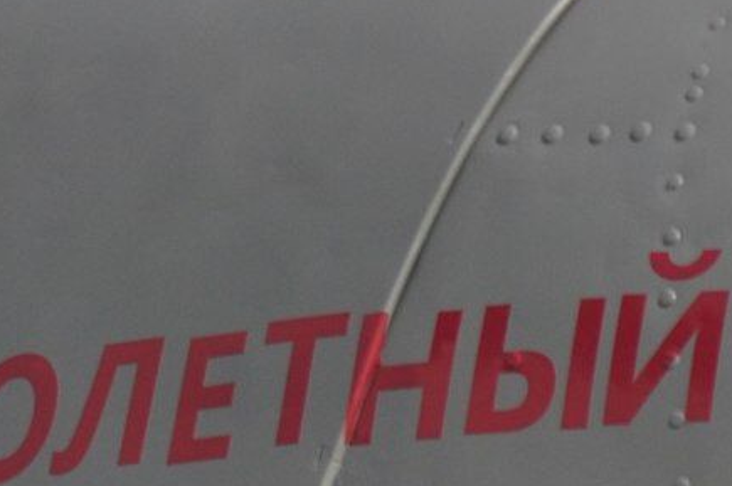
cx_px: -549
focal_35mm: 1095
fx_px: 22247
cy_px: -464
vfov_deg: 1.3
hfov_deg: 1.9
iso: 200
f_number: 8
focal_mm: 155
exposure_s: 1/1600
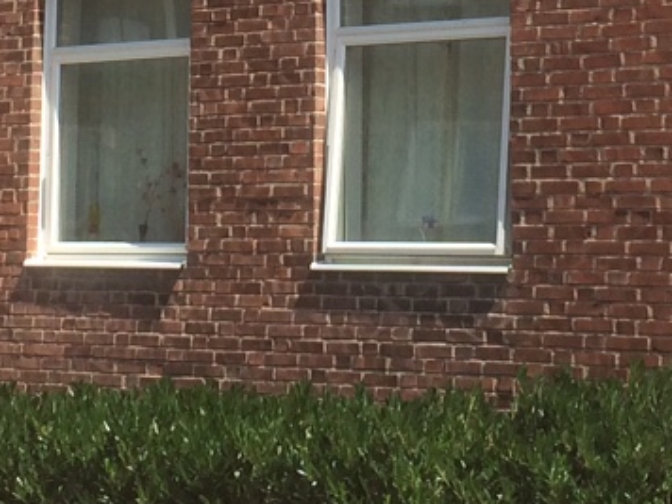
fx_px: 2582
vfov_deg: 10.7
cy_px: -268
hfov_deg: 14.8
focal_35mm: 133
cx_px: 264
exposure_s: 1/1368
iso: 32
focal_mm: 4.15
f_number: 2.2
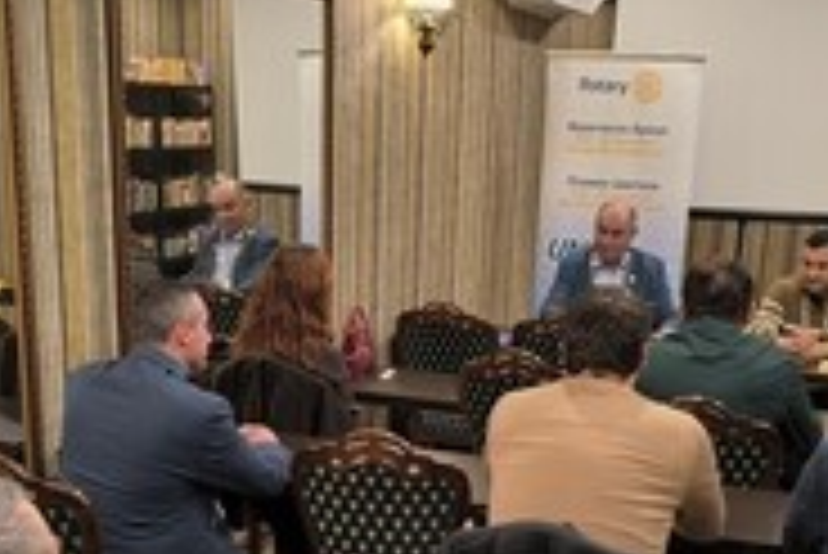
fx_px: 1197
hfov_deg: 38.2
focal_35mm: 52
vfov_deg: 25.3
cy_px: 491
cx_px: 410
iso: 3200
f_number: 1.65
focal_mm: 6.14
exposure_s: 1/20
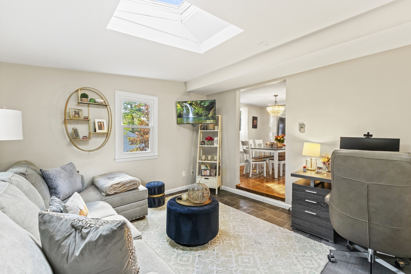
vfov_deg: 77.3
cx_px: 206
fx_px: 171
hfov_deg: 100.4
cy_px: 137
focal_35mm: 15
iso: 800
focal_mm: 10
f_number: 10
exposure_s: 1/2.5
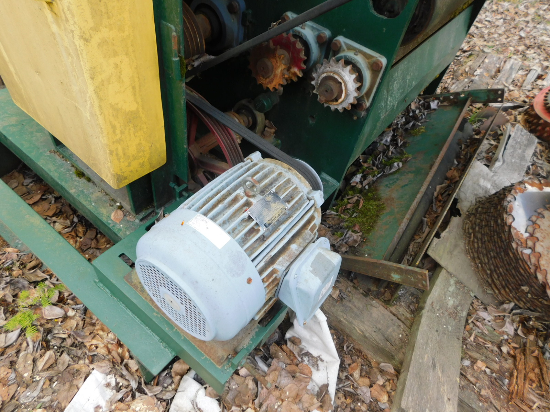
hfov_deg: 73.9
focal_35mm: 23
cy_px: 206
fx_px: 365
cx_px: 275
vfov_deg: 58.9
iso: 125
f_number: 3
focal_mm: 4
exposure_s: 1/125
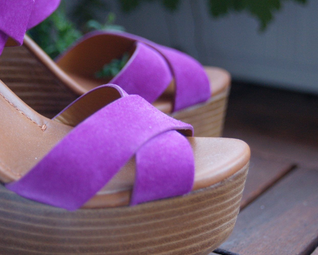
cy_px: 128
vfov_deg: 15.1
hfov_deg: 18.8
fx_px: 960
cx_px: 134
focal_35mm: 102
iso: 800
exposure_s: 1/60
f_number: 4
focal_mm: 60
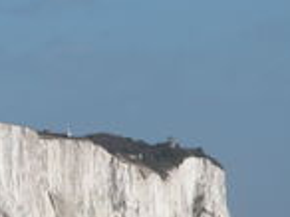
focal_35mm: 558
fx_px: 4667
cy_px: 149
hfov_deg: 3.6
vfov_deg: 2.7
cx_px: -81
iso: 100
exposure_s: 1/510
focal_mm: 52.4
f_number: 7.2
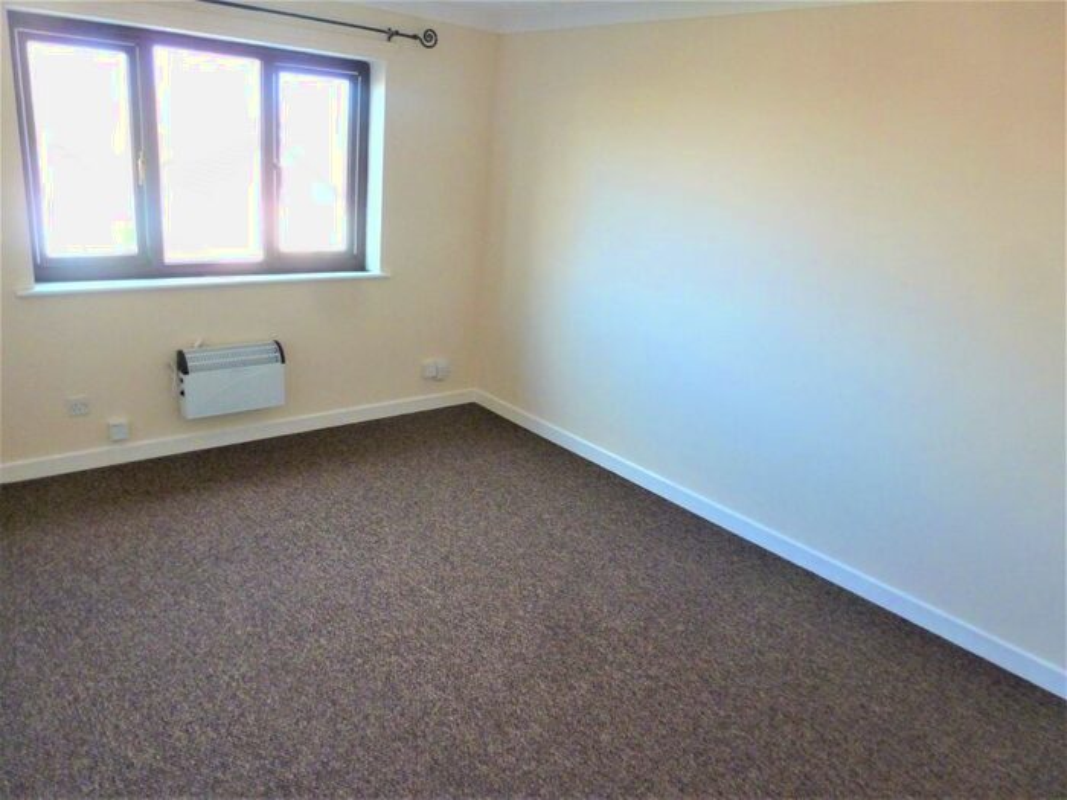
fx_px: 740
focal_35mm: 24
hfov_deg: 71.6
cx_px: 534
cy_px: 400
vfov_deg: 56.8
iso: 400
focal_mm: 4.3
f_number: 3.3
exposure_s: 1/60
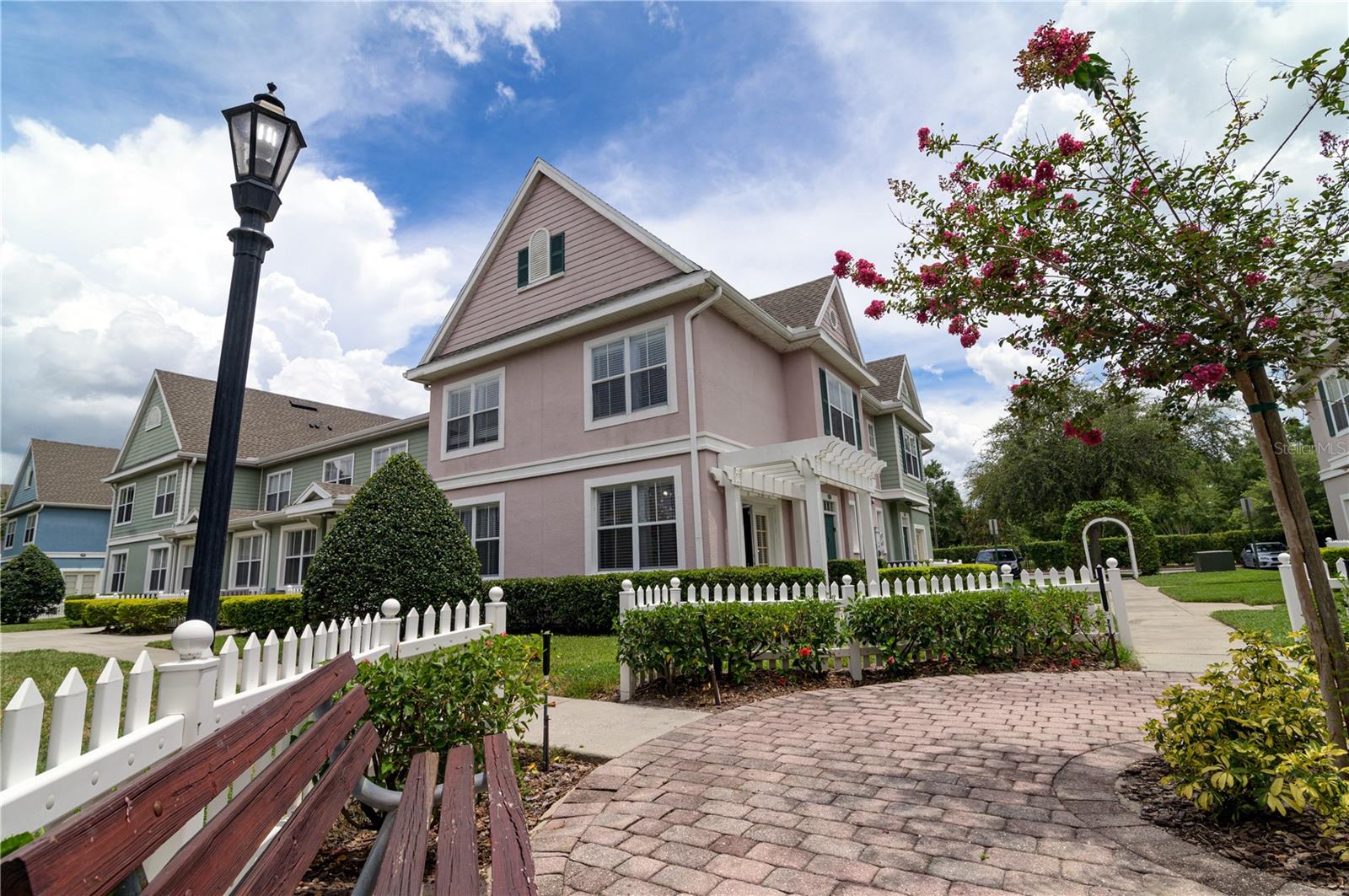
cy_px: 448
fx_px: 599
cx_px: 674
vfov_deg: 73.6
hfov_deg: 96.8
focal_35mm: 16
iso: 100
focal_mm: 16
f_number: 9
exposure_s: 1/400
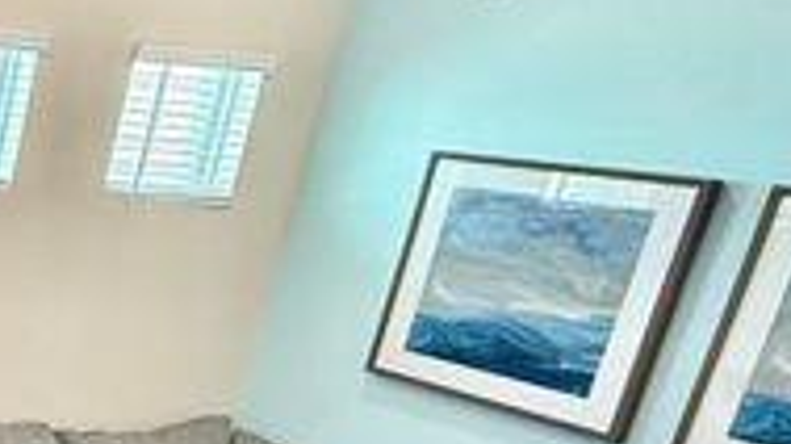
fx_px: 1195
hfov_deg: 23.0
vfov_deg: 20.7
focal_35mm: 57
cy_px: 385
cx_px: -580
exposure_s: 1/120
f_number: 2.2
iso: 200
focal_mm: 2.22
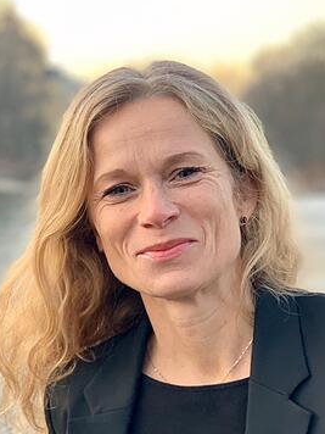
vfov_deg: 24.6
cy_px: 296
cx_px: 146
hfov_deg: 18.7
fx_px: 989
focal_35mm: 79
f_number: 2.4
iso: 100
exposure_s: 1/122
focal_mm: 6
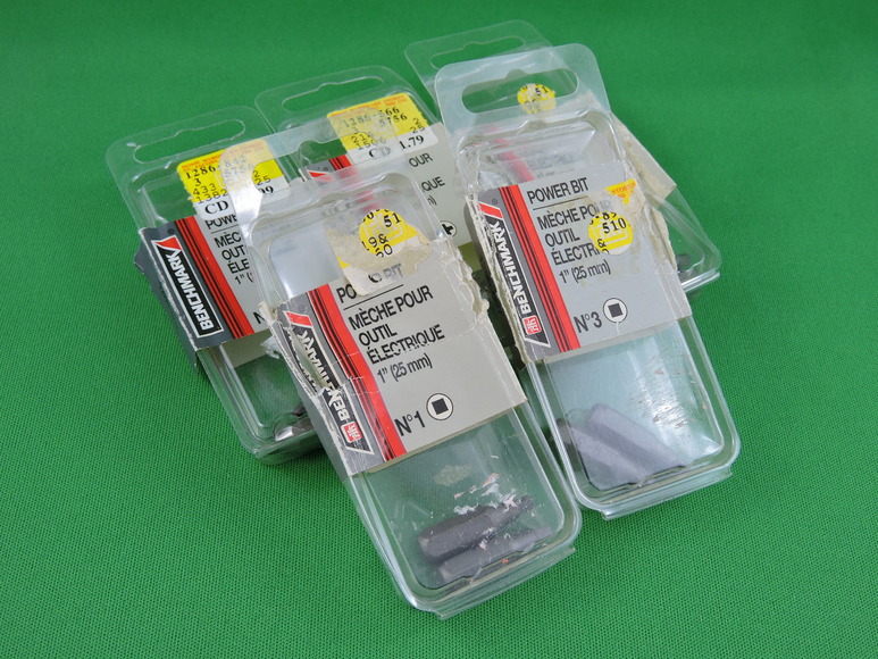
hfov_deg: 46.8
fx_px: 1015
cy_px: 330
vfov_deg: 36.0
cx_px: 439
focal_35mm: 40
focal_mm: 7.2
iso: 100
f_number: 3.8
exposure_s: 1/40
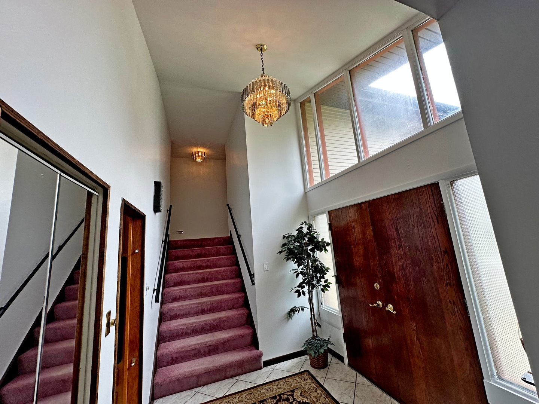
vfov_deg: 85.7
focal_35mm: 14
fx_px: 218
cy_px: 202
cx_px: 270
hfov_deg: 102.1
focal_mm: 2.22
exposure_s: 1/120
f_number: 2.2
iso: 80
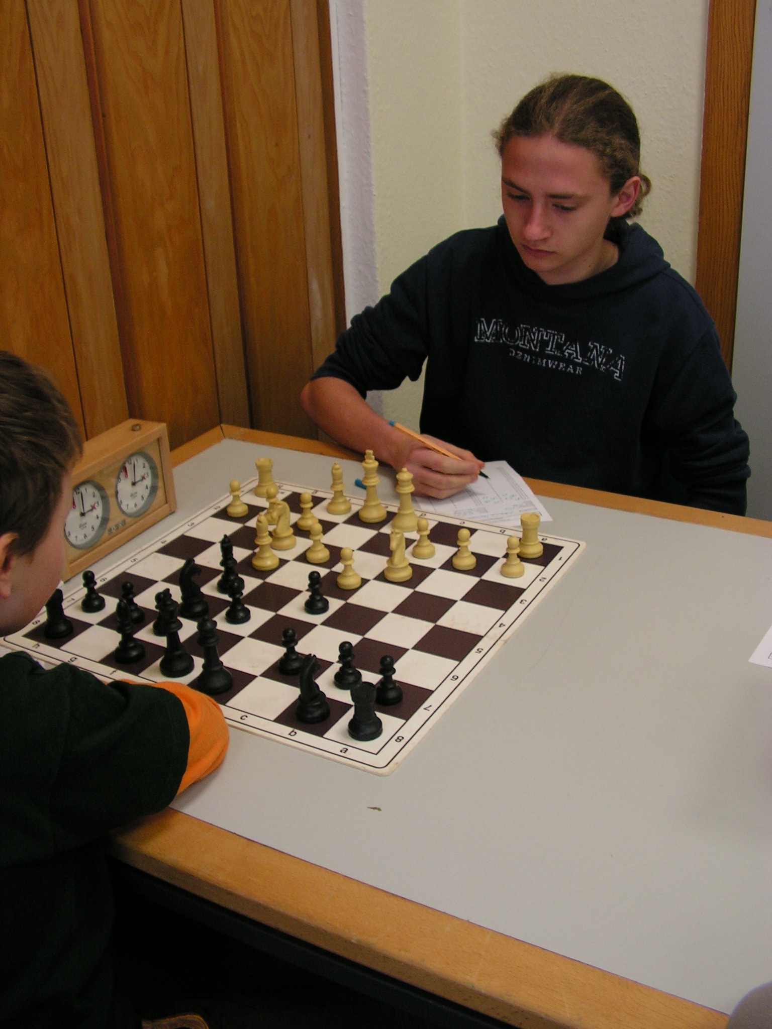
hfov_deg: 39.7
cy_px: 514
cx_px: 386
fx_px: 1070
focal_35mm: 36
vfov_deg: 51.4
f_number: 3.2
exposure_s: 1/40
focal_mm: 6
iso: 100
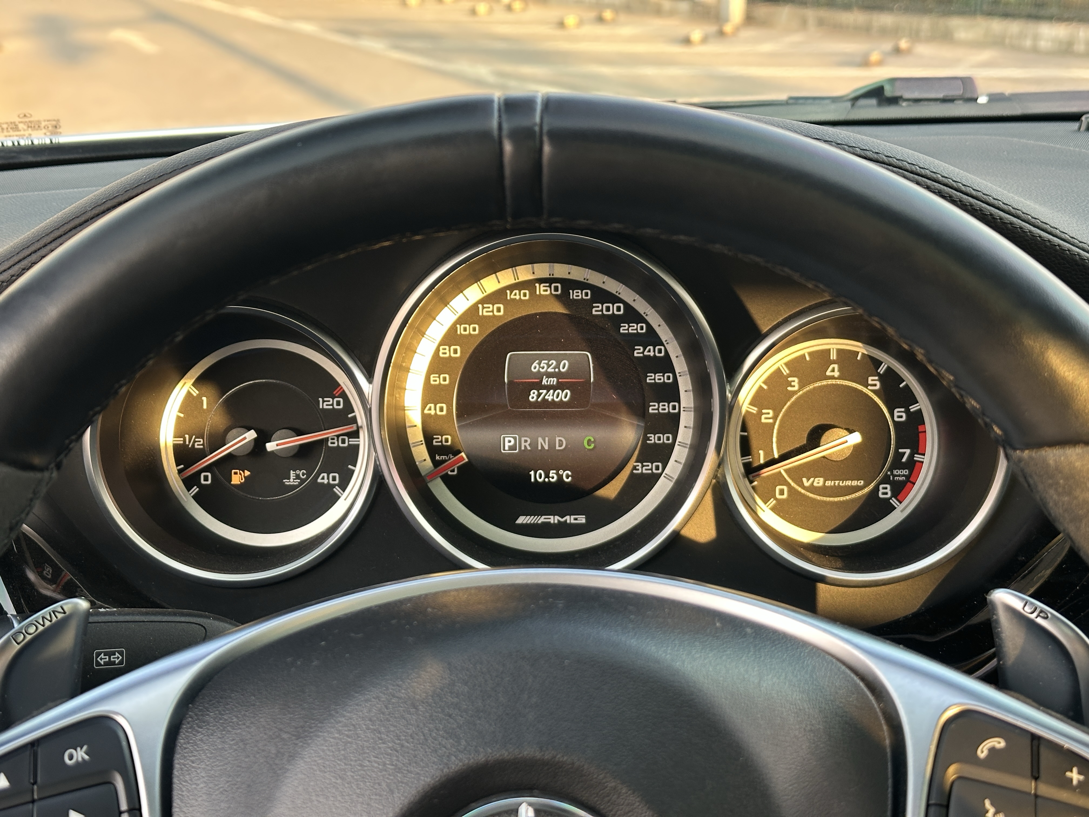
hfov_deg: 39.7
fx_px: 1510
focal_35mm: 48
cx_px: 544
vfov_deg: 30.3
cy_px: 408
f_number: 1.78
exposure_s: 1/60
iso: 125
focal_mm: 6.86
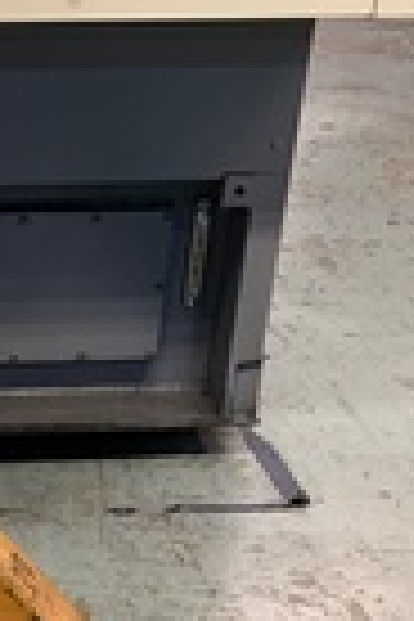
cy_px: 724
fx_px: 1621
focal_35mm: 94
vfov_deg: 20.4
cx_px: -144
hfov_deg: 13.9
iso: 125
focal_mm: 4.25
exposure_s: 1/60
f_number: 1.8
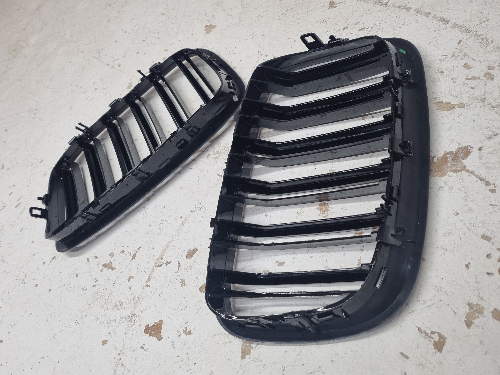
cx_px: 250
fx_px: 376
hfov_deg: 67.3
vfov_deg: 53.1
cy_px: 188
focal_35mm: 26
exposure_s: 1/100
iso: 50
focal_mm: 5.4
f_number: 1.8
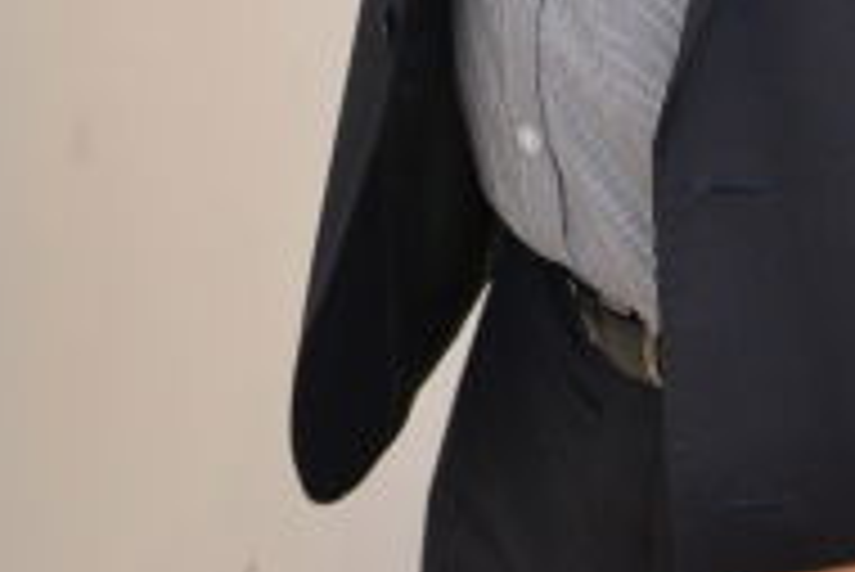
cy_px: -842
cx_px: 927
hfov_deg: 13.3
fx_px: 3589
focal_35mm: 151
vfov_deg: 8.3
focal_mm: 28
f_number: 5.6
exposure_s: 1/125
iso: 800
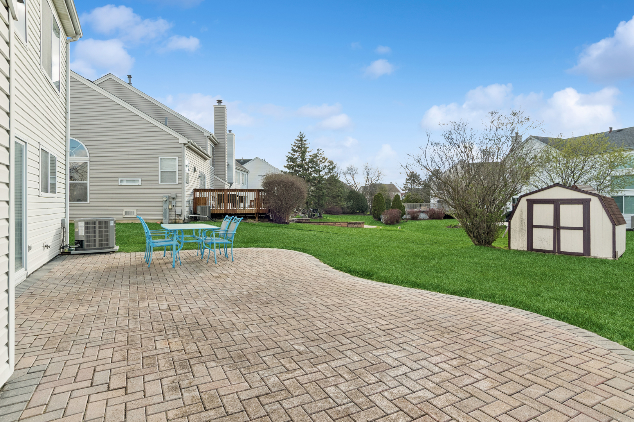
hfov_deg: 90.0
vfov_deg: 67.4
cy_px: 211
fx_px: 317
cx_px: 317
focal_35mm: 18
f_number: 8
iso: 320
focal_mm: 12
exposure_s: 1/500
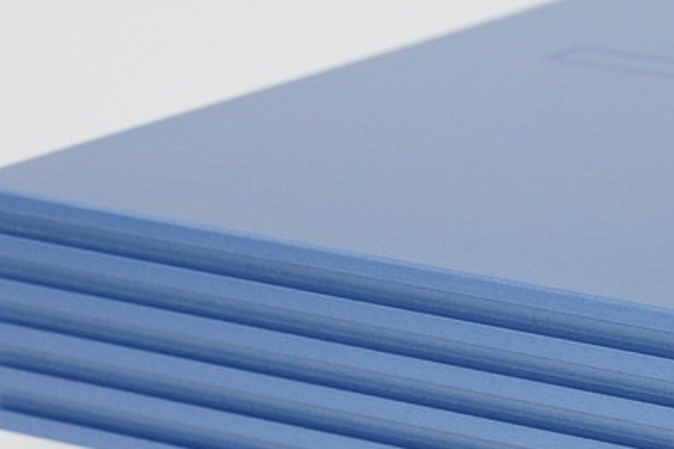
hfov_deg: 9.0
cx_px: 819
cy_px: 304
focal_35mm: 227
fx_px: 4250
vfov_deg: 6.1
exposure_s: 1/80
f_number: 6.3
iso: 640
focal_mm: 50
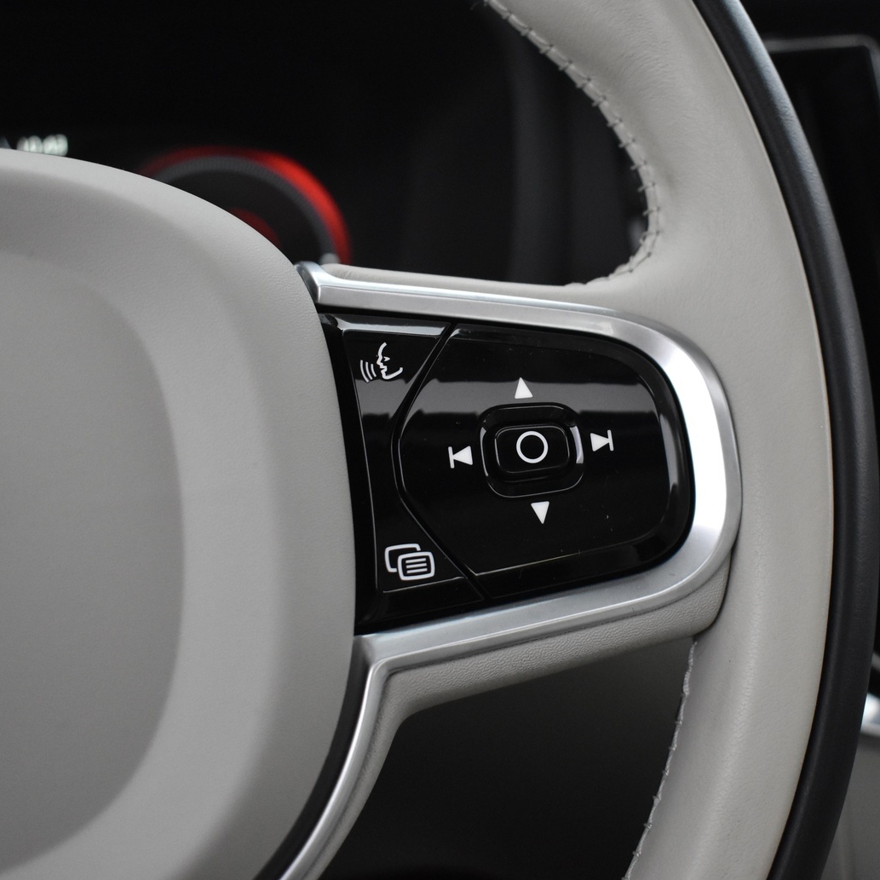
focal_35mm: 48
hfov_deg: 35.2
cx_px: 529
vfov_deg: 35.4
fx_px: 1381
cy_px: 445
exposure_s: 1/40
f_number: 3.8
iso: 2200
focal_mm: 24
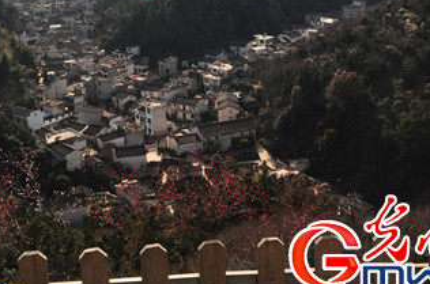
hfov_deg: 35.0
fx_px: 678
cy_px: 49
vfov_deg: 23.3
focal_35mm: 57
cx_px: 156
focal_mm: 21
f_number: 16
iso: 800
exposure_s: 1/1000
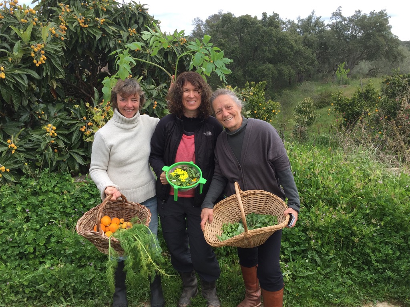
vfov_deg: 48.2
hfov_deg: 61.7
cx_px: 205
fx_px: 343
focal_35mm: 29
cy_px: 154
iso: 32
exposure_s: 1/775
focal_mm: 4.15
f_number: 2.2
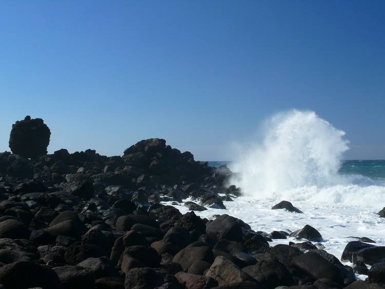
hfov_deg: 35.6
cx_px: 192
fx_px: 600
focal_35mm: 54
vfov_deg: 27.0
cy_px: 144
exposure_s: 1/250
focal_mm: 11.5
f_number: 5.6
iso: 100
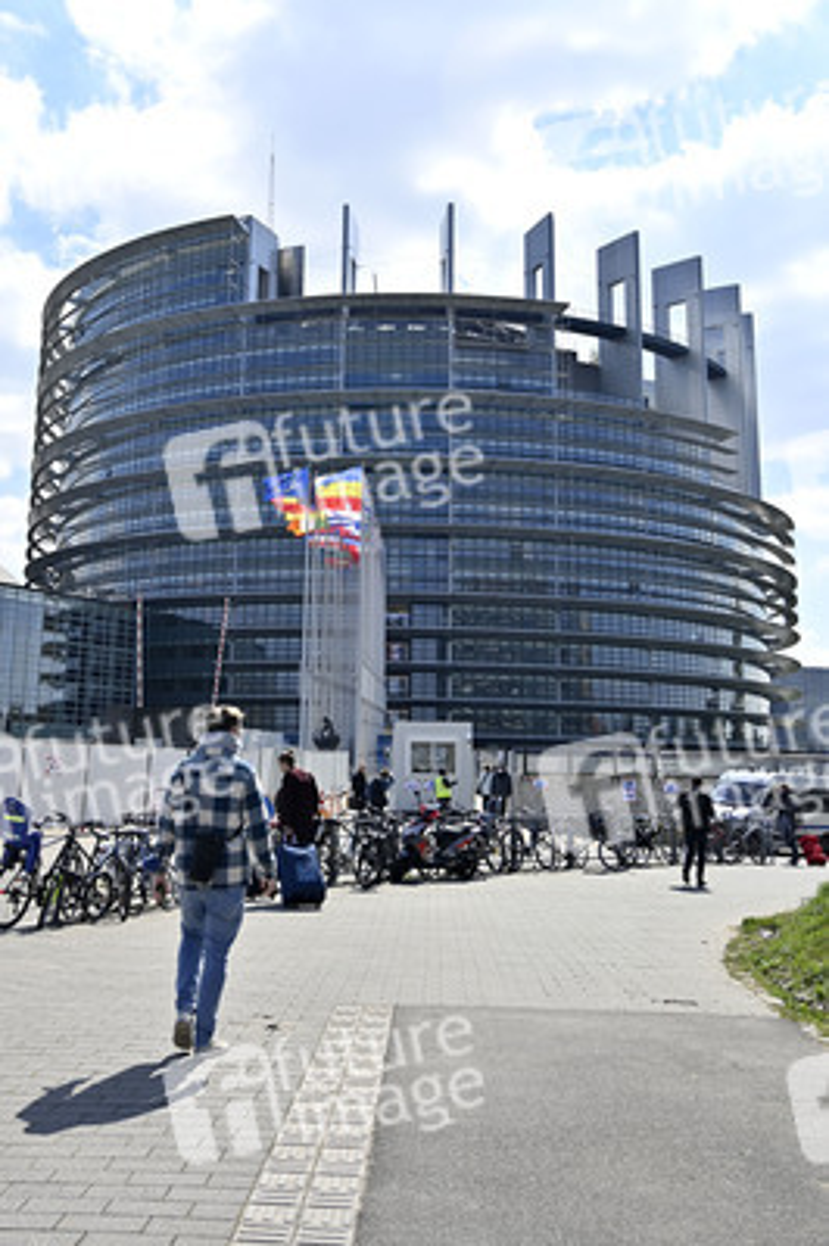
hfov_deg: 41.6
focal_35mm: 32
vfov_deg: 59.5
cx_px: 414
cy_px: 623
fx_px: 1090
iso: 80
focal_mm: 31.5
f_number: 4
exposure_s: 1/1000
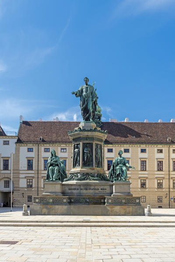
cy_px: 131
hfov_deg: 36.9
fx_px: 262
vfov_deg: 53.1
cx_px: 88
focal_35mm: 36
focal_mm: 36
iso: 200
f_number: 11
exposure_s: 1/250
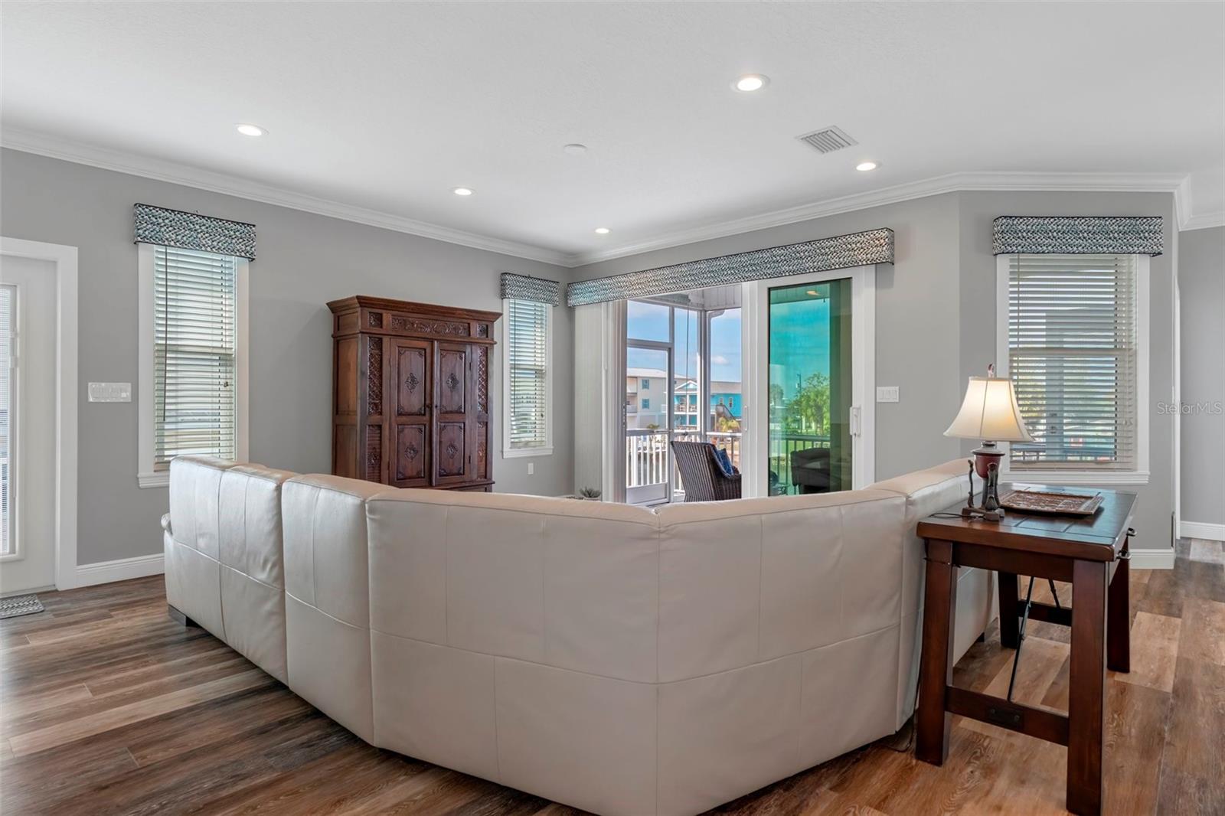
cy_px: 408
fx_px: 612
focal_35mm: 18
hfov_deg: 90.0
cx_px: 612
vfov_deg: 67.4
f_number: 8
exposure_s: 1/30
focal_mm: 12
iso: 1000
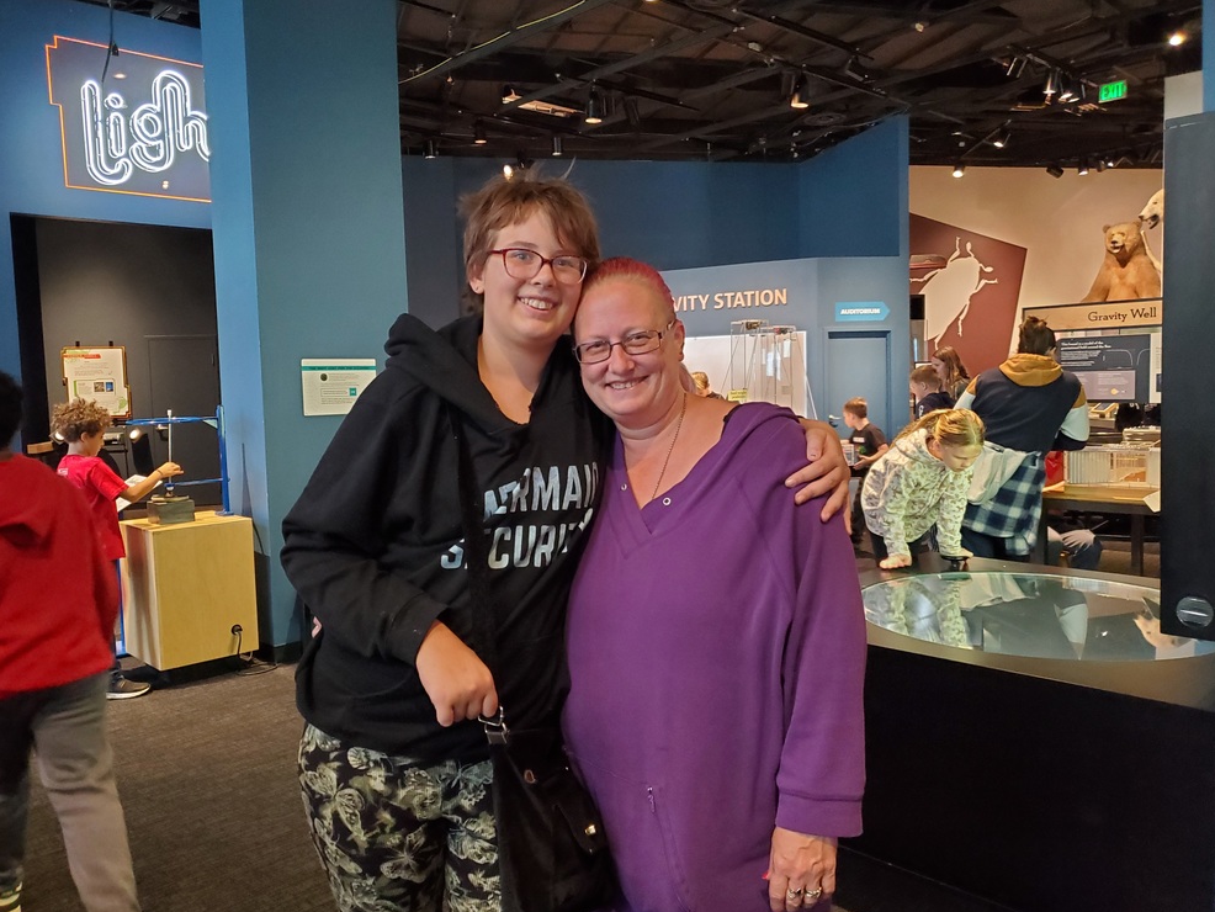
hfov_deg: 65.3
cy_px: 452
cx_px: 589
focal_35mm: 27
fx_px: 948
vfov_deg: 51.4
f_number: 1.5
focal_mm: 4.3
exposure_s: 1/40
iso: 640
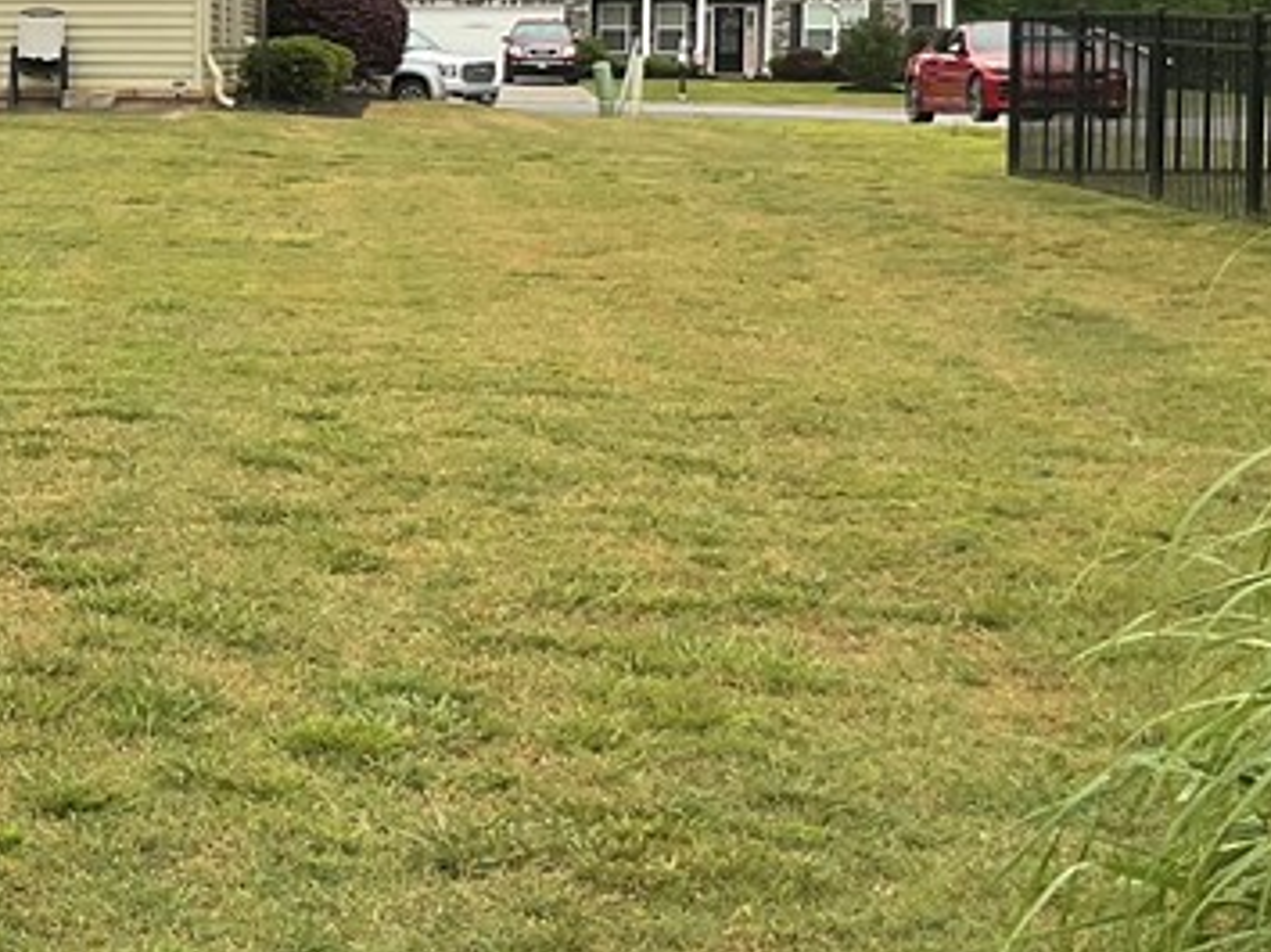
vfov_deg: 17.4
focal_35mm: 84
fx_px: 3082
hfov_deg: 22.1
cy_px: 183
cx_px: -97
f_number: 1.8
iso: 16
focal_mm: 3
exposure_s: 1/1250
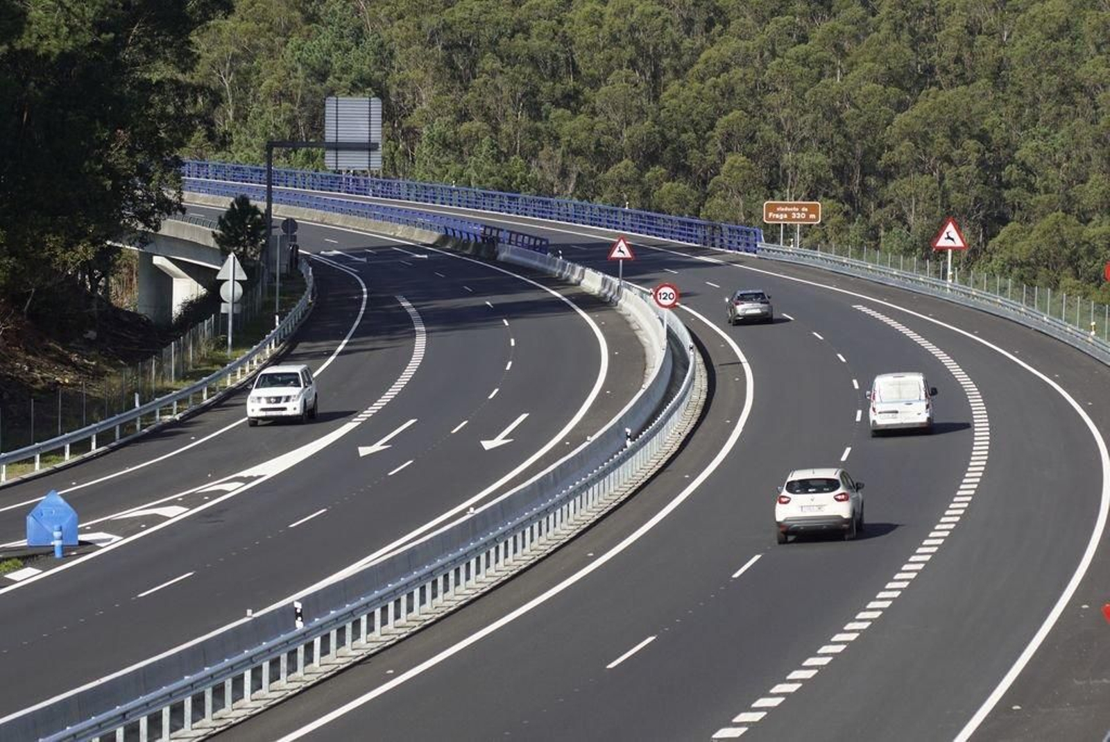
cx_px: 555
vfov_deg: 8.3
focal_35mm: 165
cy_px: 371
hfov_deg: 12.4
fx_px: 5091
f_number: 7.1
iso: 200
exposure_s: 1/400
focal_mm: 110
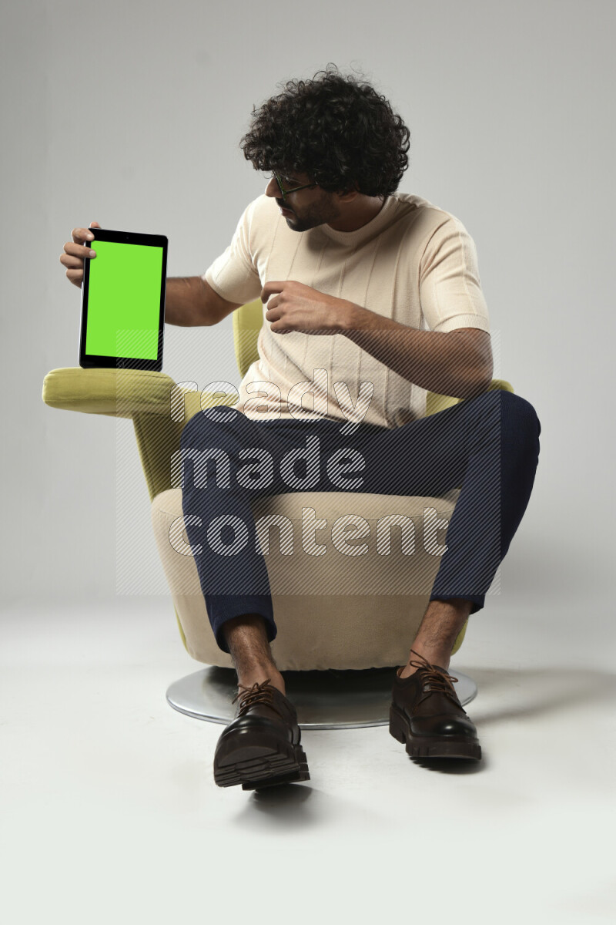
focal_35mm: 45
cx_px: 308
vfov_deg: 43.6
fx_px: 1155
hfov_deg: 29.9
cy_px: 462
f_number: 5.6
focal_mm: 45
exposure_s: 1/125
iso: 400
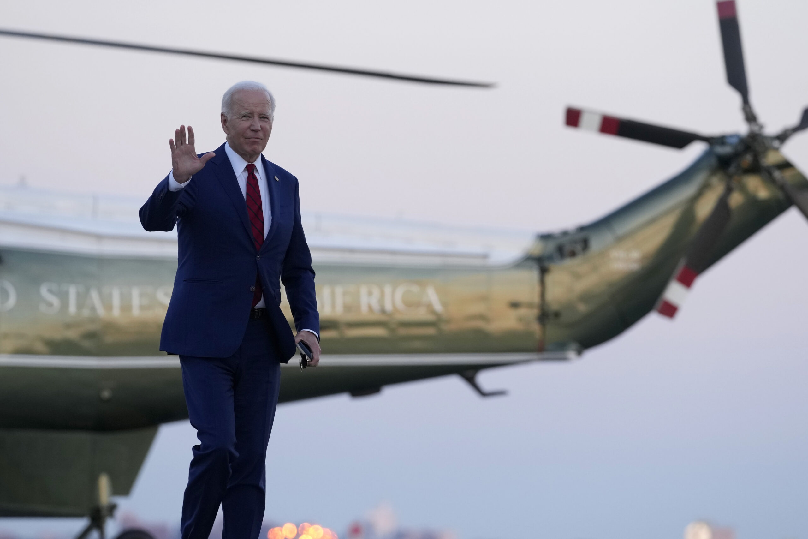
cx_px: 404
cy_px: 270
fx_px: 6733
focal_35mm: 300
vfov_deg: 4.6
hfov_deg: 6.9
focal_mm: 200
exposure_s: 1/500
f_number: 4
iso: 1250
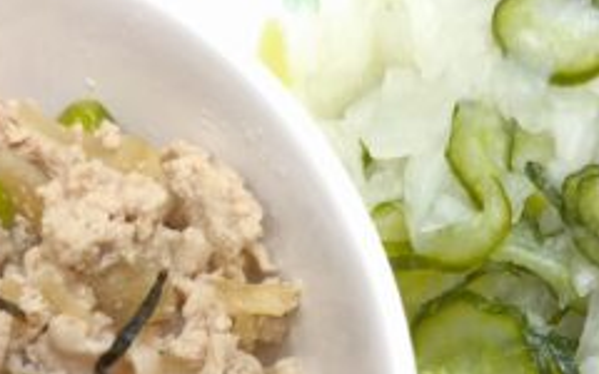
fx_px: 1273
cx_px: 442
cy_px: 516
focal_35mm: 78
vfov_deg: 15.7
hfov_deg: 26.2
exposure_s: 1/100
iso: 320
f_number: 1.6
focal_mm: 6.57
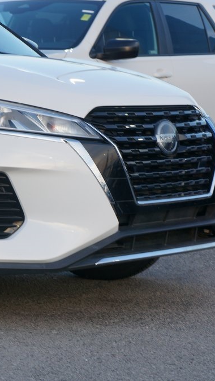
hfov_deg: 9.3
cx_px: 39
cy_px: 191
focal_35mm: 131
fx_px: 1325
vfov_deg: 16.4
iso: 250
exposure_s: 1/100
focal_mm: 55
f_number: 5.6
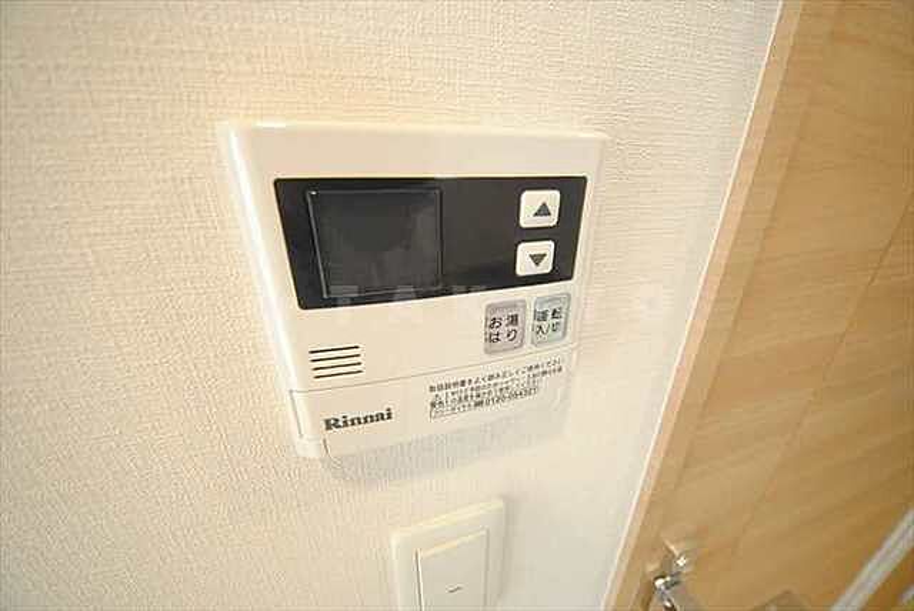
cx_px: 457
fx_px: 305
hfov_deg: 112.6
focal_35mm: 12
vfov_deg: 90.1
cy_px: 306
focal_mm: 8
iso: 800
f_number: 4.5
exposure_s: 1/40
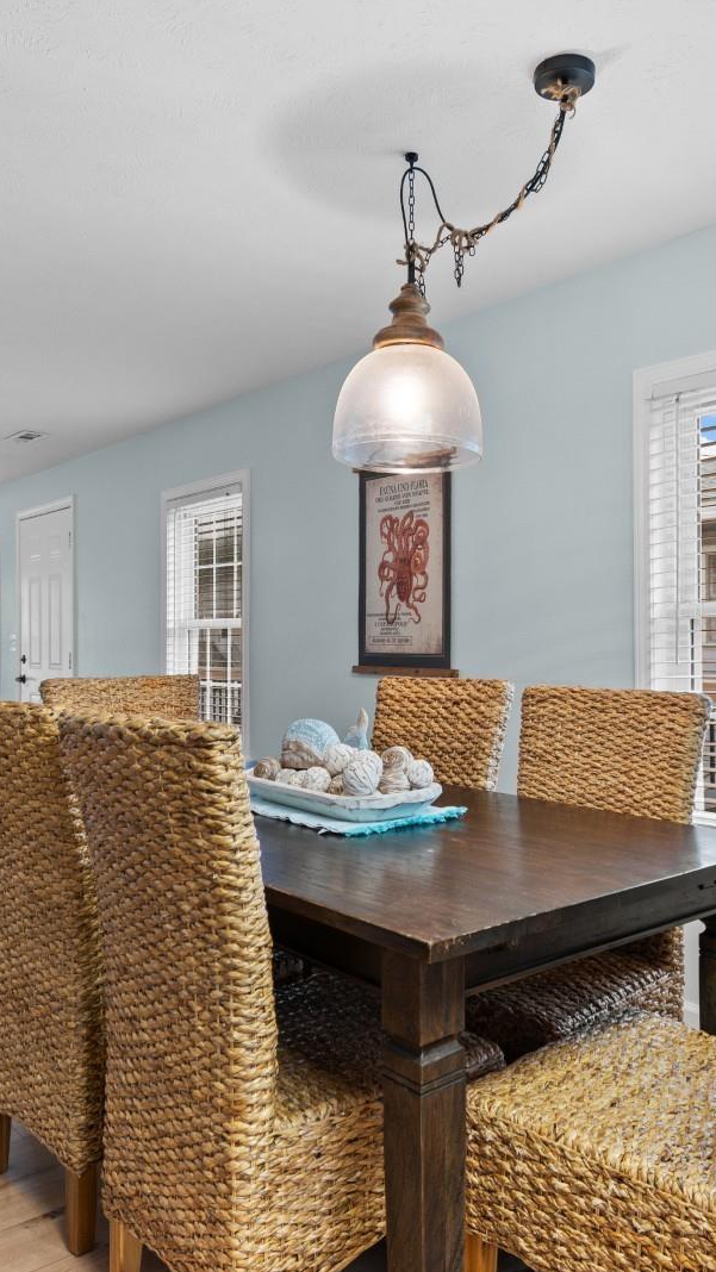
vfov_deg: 69.9
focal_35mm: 27
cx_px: 396
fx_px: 911
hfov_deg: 42.8
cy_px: 636
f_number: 4.8
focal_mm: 11.5
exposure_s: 1/2
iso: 100
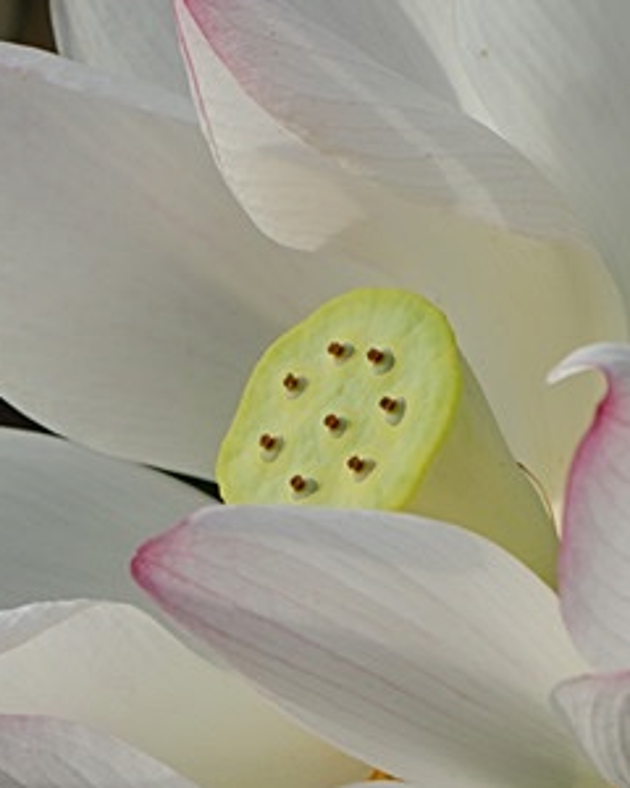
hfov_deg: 3.9
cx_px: -58
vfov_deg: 4.9
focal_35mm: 394
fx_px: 9189
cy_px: 326
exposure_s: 1/125
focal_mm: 105
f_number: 7.1
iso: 100
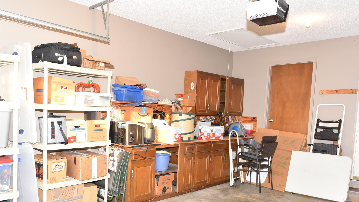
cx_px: 144
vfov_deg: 37.3
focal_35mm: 31
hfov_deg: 62.1
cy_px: 136
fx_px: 295
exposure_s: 1/80
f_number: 4.5
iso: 800
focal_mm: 23
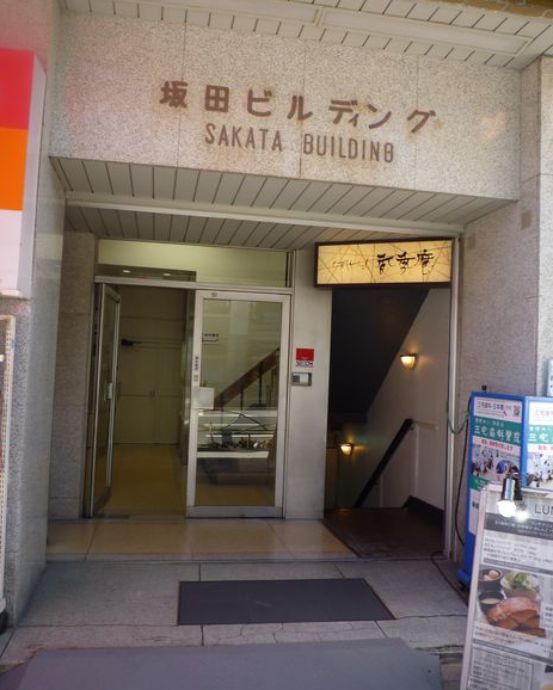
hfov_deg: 53.2
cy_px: 352
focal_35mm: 27
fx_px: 552
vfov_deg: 64.0
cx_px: 276
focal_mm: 4.4
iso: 80
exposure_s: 1/100
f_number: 2.8
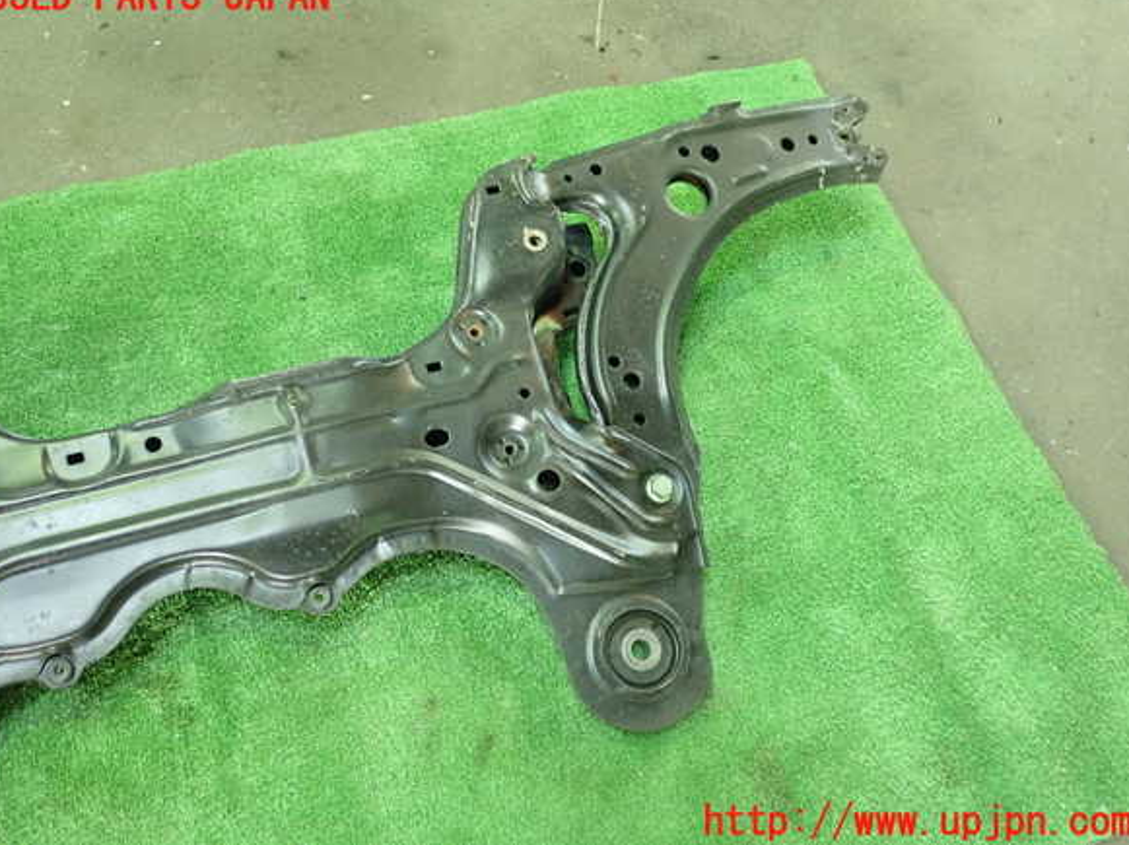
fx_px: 1010
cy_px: 410
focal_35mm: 31
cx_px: 560
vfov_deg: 45.4
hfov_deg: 58.4
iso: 800
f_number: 2.3
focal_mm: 5.5
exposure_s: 1/40
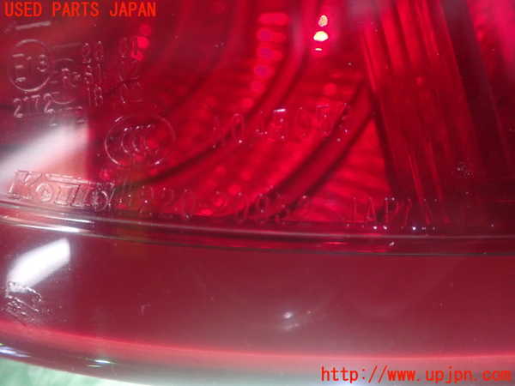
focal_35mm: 30
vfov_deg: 46.8
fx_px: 446
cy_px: 193
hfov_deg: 60.0
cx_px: 258
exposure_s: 1/40
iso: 800
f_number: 2.3
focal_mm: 5.5
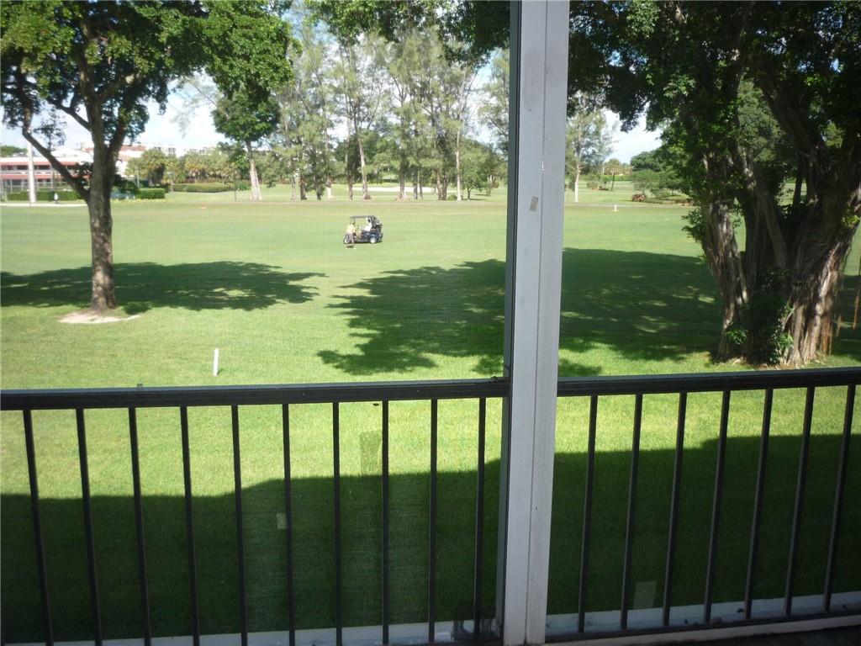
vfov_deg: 44.2
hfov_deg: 56.8
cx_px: 430
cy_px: 323
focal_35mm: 32
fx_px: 796
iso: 100
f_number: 4
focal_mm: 5.2
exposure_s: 1/200
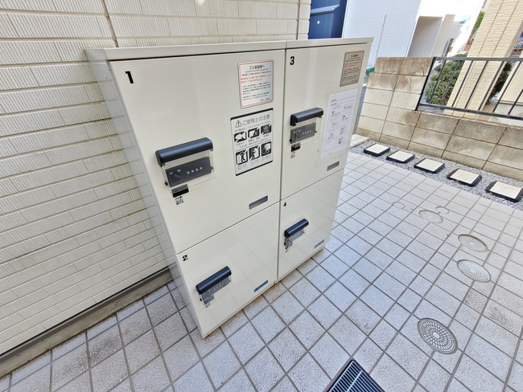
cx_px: 258
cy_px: 189
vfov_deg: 85.7
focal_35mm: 14
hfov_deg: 102.0
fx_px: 212
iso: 100
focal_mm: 1.8
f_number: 2.2
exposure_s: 1/50
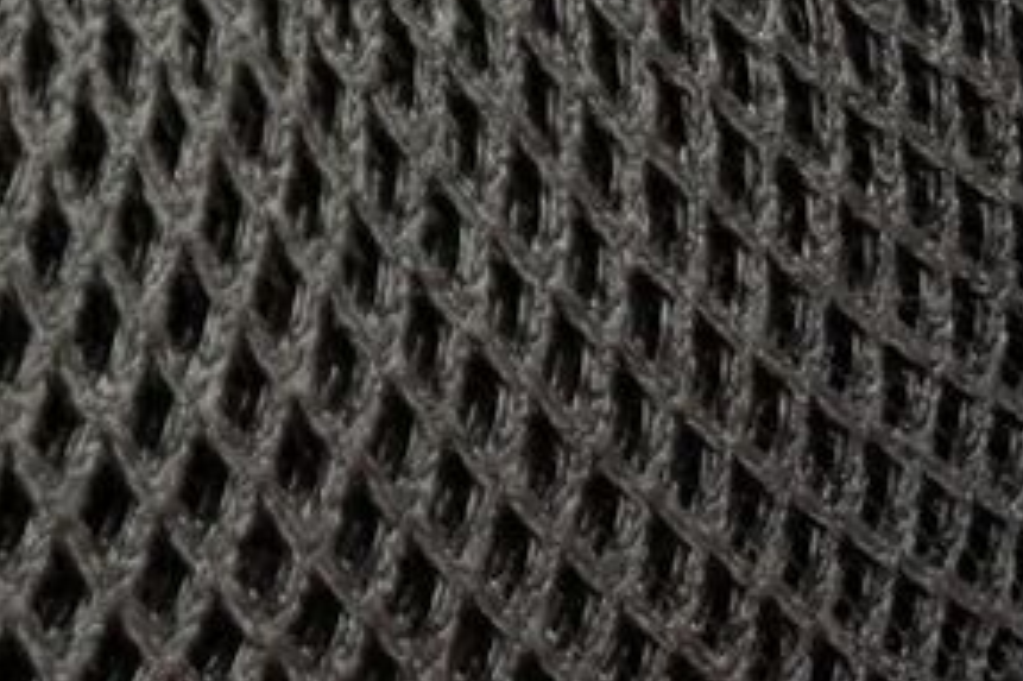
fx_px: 13291
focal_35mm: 468
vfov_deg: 2.9
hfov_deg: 4.4
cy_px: -856
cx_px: -863
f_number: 8
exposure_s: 1/125
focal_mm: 70
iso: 1000
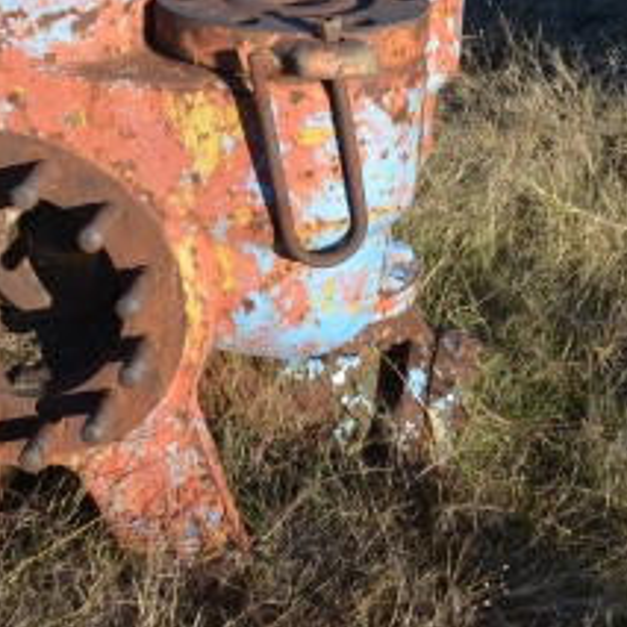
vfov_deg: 20.0
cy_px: 155
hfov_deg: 19.8
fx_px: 1762
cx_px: 74
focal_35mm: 86
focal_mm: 24
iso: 200
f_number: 8
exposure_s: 1/250
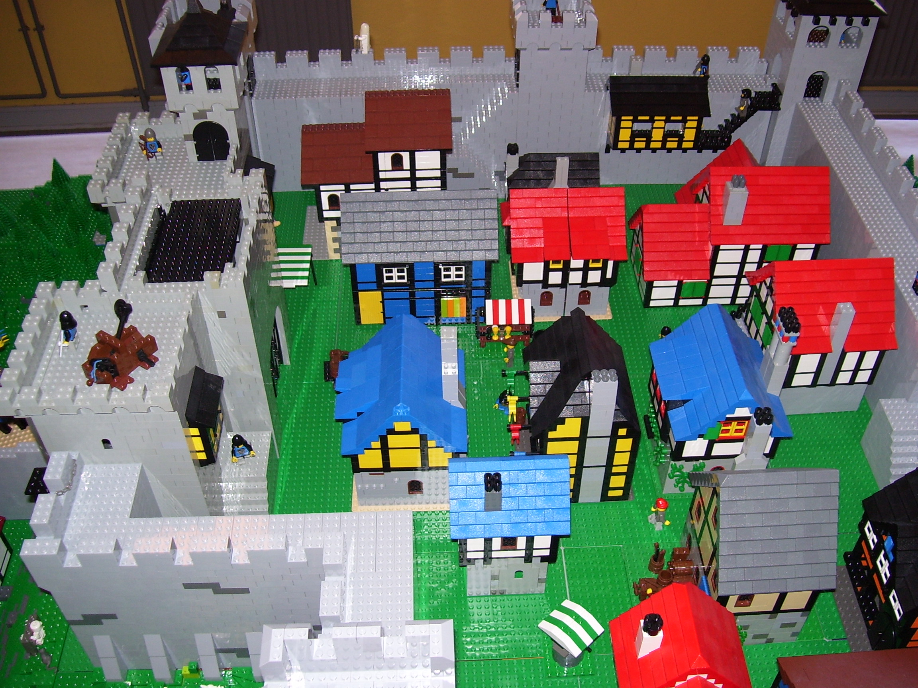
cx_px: 459
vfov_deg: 39.7
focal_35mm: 36
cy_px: 344
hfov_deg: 51.4
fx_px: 955
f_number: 2.7
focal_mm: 6
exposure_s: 1/60
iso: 80
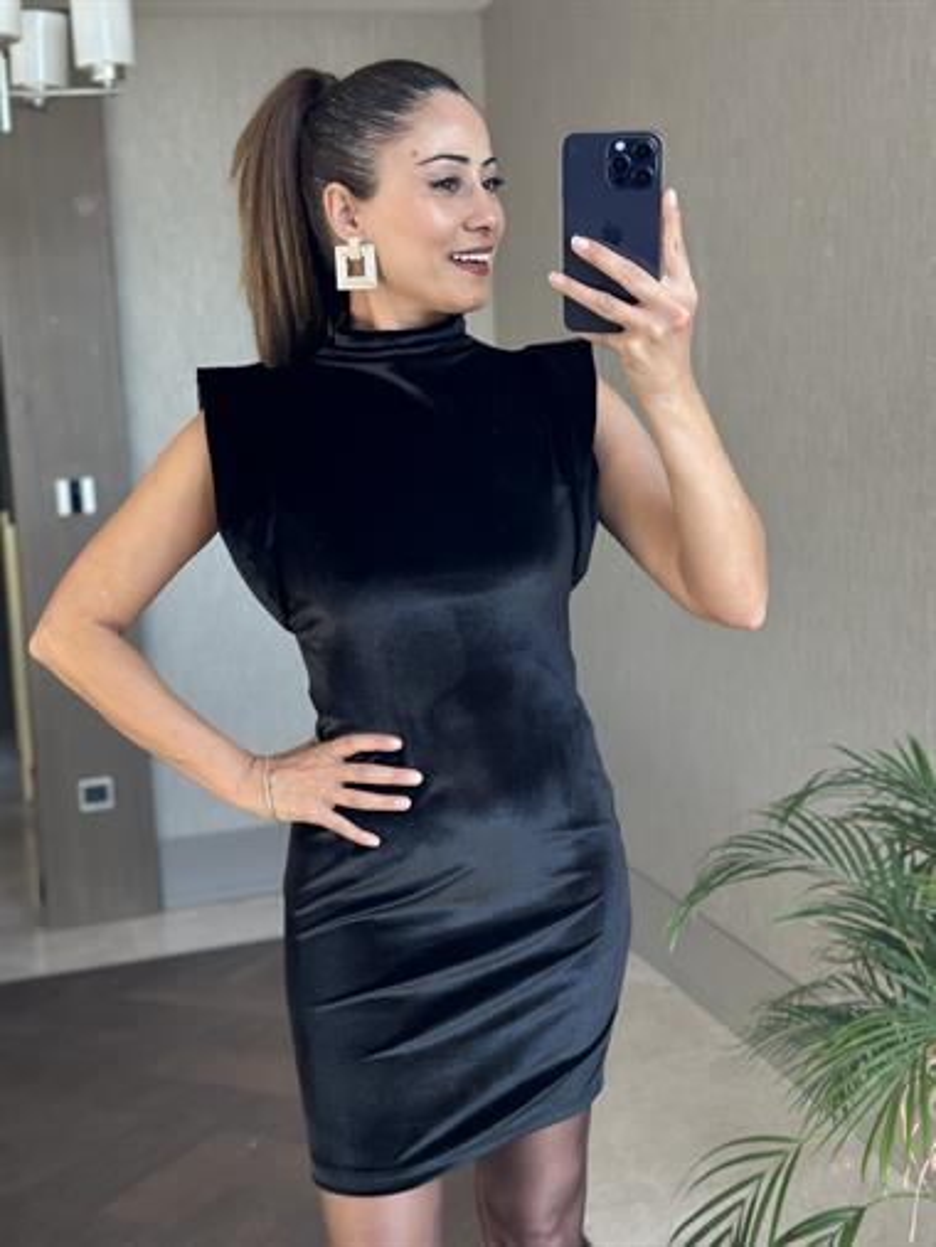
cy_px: 624
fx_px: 1729
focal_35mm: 48
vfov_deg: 39.6
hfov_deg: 30.3
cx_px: 468
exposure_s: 1/112
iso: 125
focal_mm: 6.86
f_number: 1.78
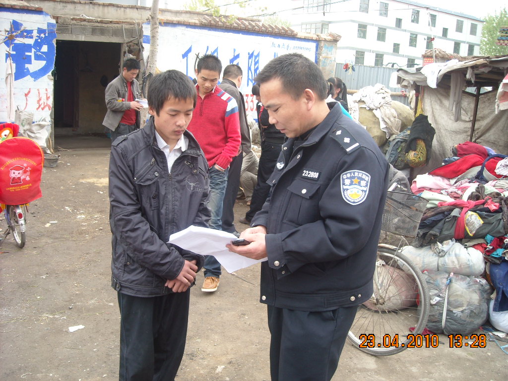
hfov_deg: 52.6
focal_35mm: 35
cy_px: 190
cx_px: 254
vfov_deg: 40.7
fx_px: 514
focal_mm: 5.7
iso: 64
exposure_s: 1/141
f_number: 2.8
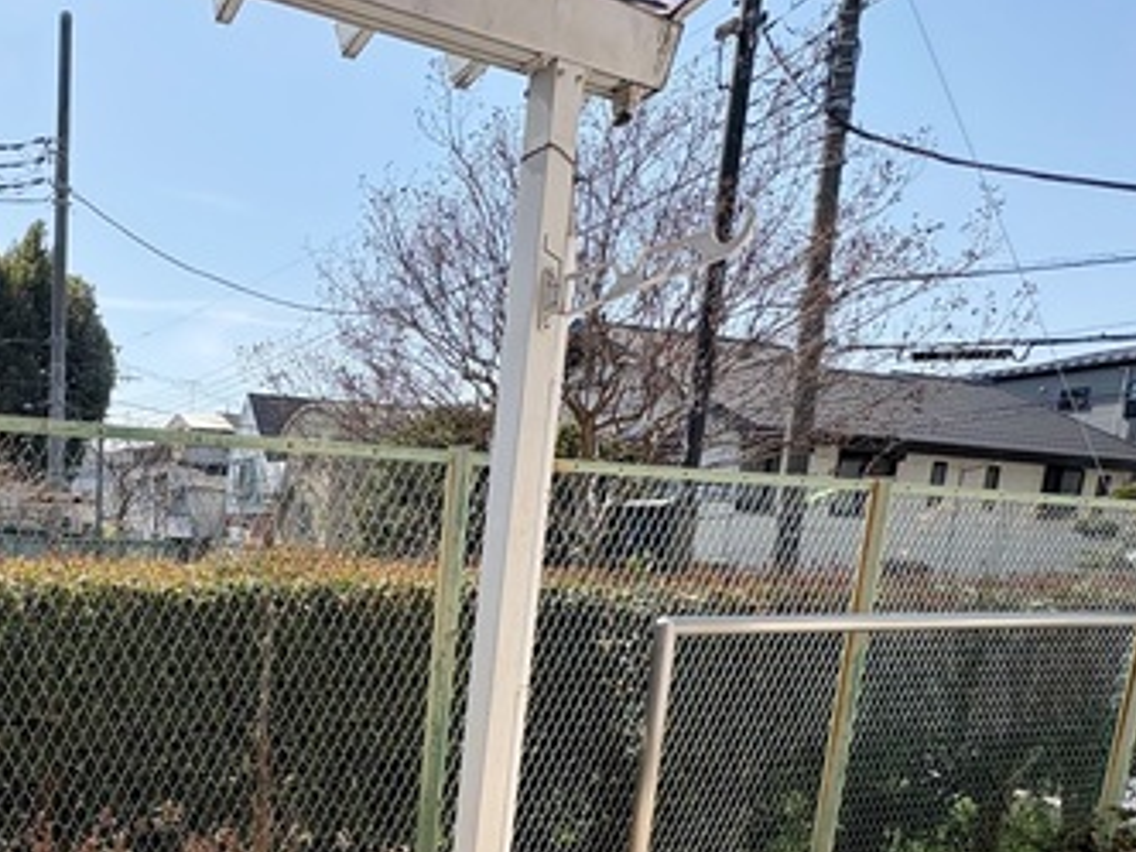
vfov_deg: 48.5
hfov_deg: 58.0
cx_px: 161
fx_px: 886
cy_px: 681
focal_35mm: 27
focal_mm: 2.22
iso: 64
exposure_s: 1/932
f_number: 2.2
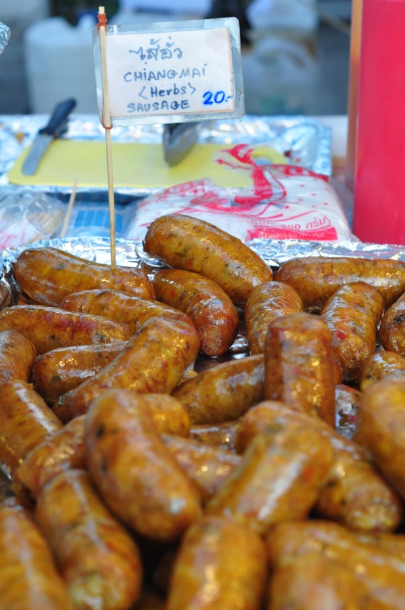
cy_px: 305
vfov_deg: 27.0
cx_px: 202
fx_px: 1269
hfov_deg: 18.1
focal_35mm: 75
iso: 800
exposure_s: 1/100
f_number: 5
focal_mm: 50
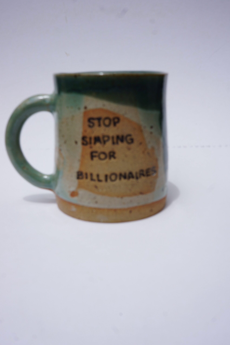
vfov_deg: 49.6
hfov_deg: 34.1
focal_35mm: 39
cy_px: 172
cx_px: 115
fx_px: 374
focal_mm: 26
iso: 100
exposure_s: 1/200
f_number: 13
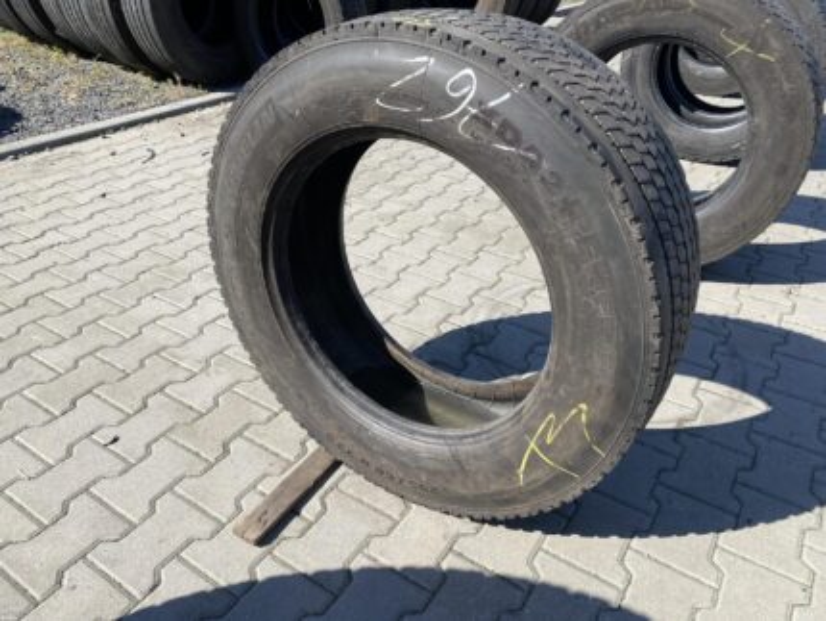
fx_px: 621
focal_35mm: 26
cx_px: 413
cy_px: 310
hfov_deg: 67.3
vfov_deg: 53.1
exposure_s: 1/1522
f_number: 1.8
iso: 32
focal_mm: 4.25
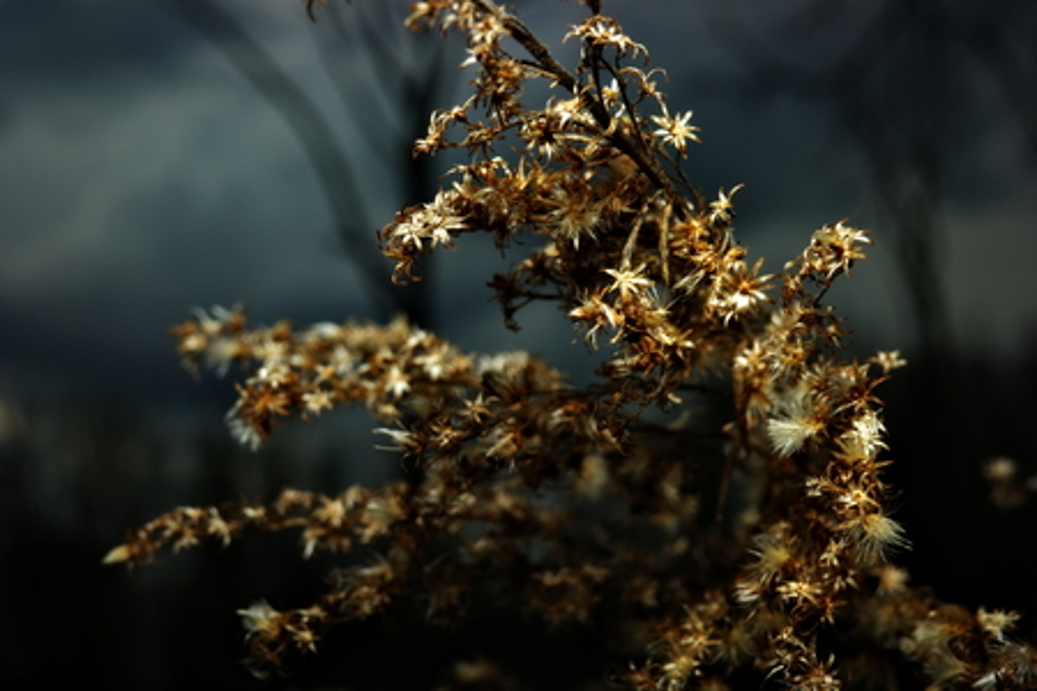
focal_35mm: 40
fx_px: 1152
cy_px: 346
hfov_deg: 48.5
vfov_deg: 33.4
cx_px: 518
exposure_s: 1/1000
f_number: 8
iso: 100
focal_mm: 26
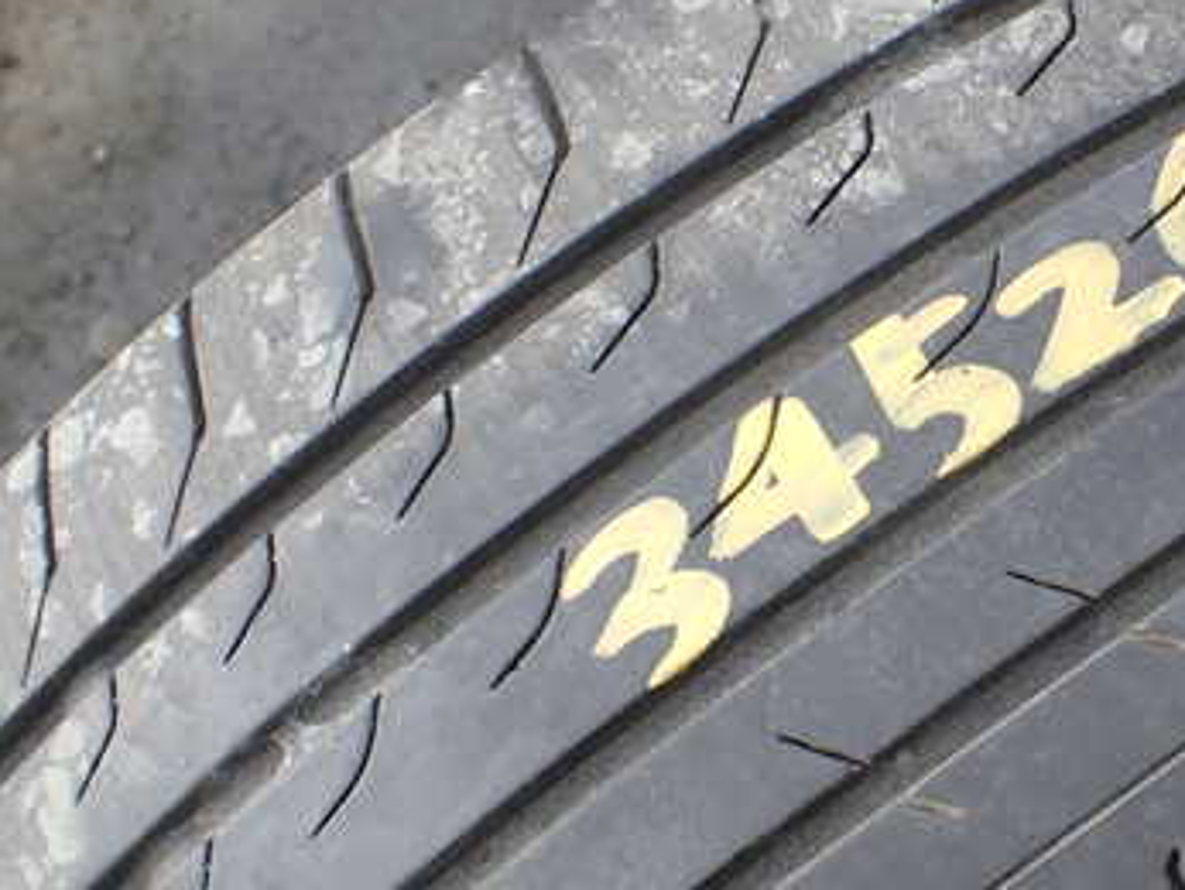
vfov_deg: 28.1
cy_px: 483
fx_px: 1781
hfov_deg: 35.1
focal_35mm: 52
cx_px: 1021
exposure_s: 1/250
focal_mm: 5.4
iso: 100
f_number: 3.2
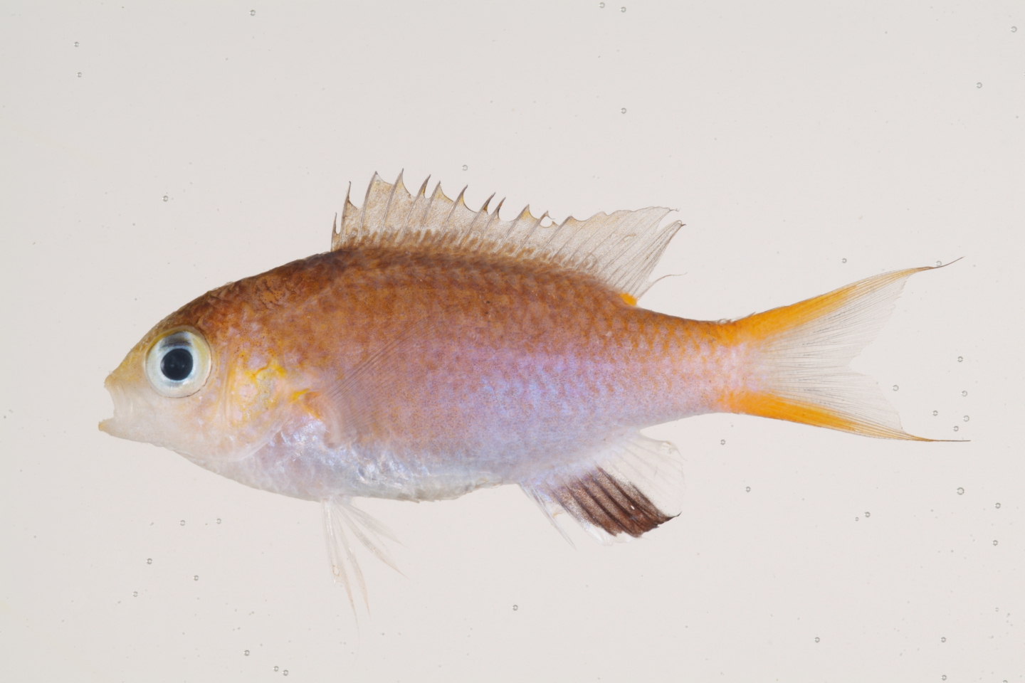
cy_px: 342
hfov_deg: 13.0
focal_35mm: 158
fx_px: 4498
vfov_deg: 8.7
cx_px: 512
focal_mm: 105
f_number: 27
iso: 100
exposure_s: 1/60
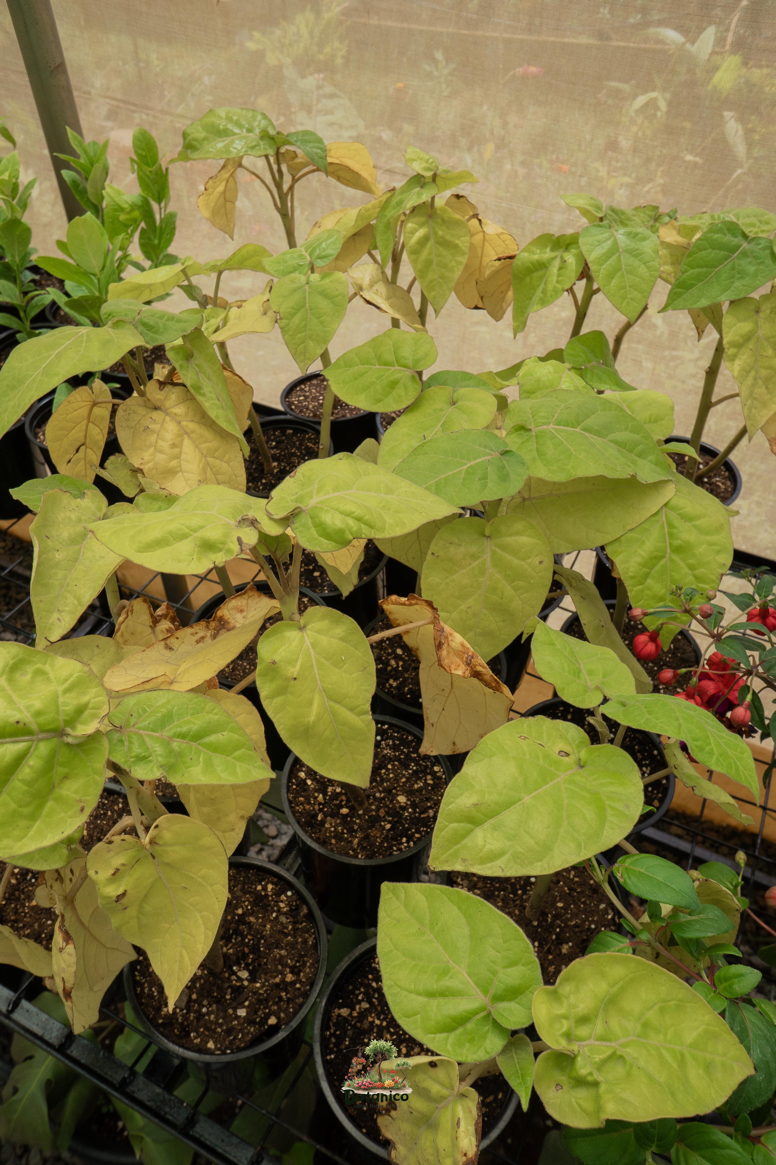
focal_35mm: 25
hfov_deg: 51.3
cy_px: 603
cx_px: 378
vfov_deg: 71.5
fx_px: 808
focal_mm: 16
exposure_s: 1/640
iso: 640
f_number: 9
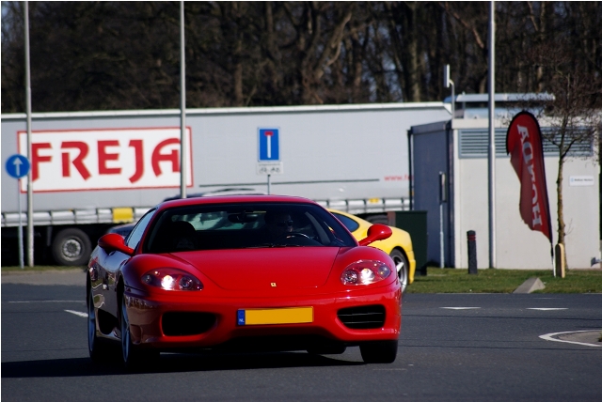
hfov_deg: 6.9
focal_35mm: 300
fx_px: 5021
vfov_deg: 4.6
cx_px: 301
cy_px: 201
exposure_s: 1/320
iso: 125
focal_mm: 200
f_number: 5.6
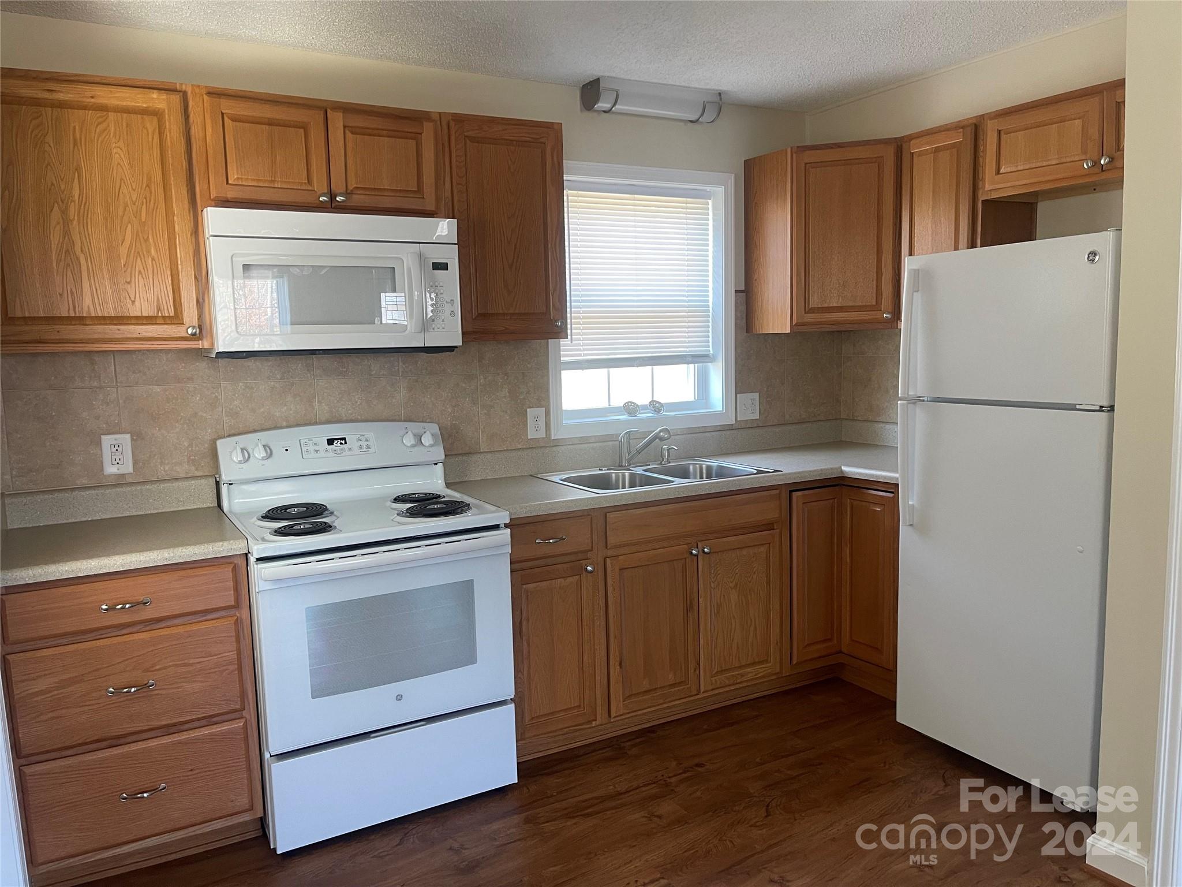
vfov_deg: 53.1
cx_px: 591
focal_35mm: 26
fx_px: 888
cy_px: 444
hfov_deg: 67.3
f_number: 1.6
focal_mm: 5.1
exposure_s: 1/60
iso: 160
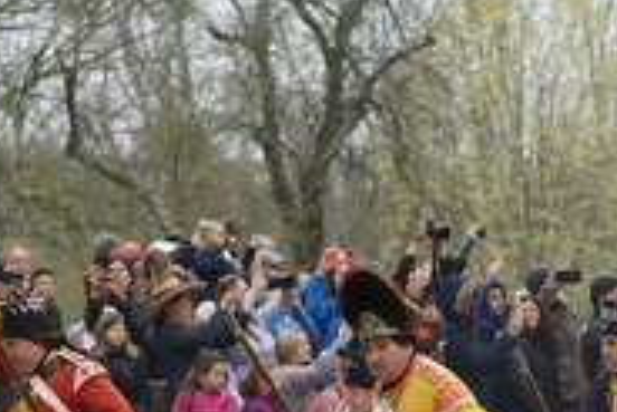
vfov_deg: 6.7
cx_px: 241
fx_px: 3499
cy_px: 322
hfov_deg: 10.1
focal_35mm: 204
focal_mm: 50
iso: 320
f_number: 1.8
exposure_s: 1/2000
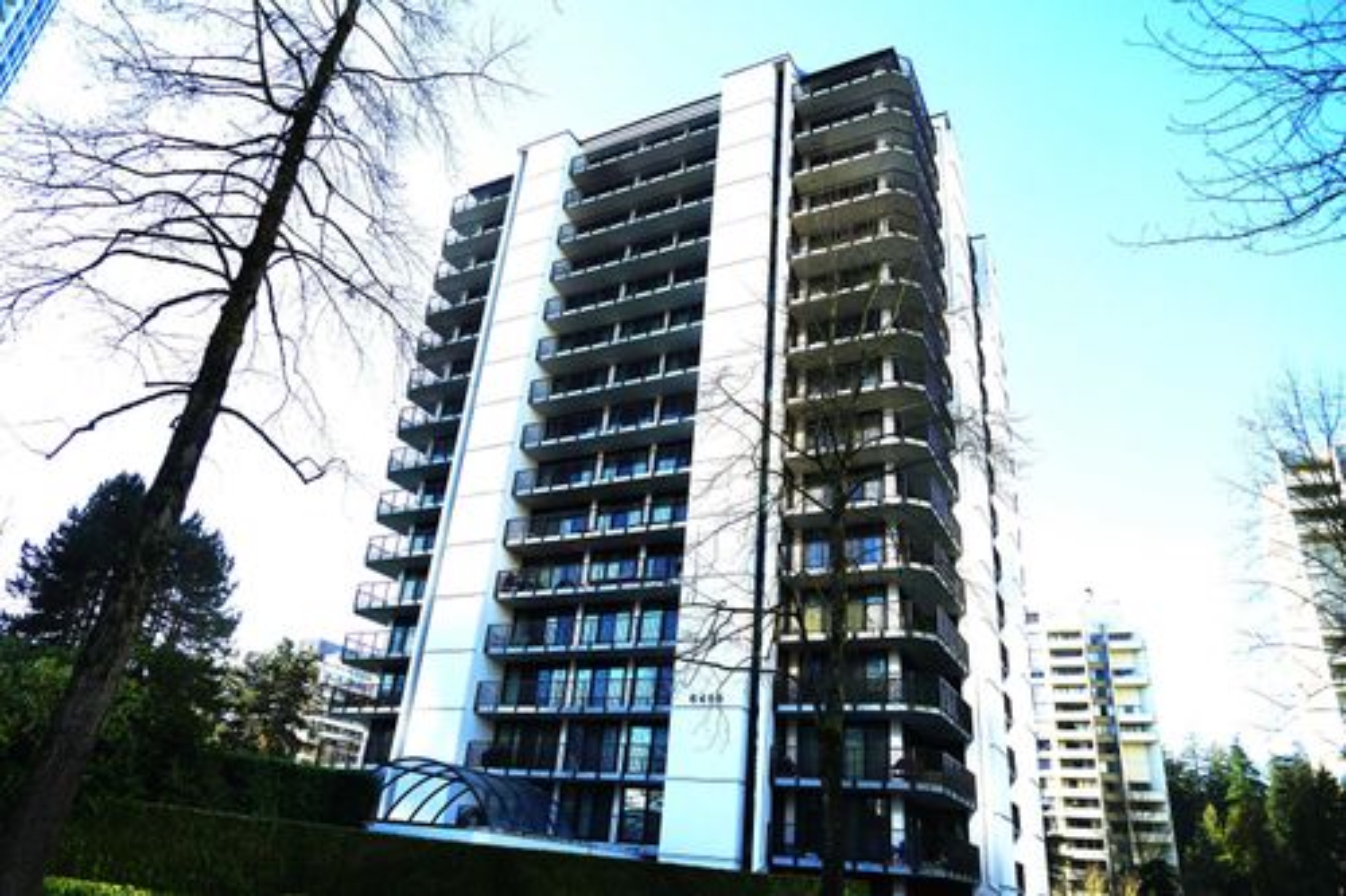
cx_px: 673
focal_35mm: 24
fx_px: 897
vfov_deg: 53.1
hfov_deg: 73.8
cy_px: 448
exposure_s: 1/100
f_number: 9
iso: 100
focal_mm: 24
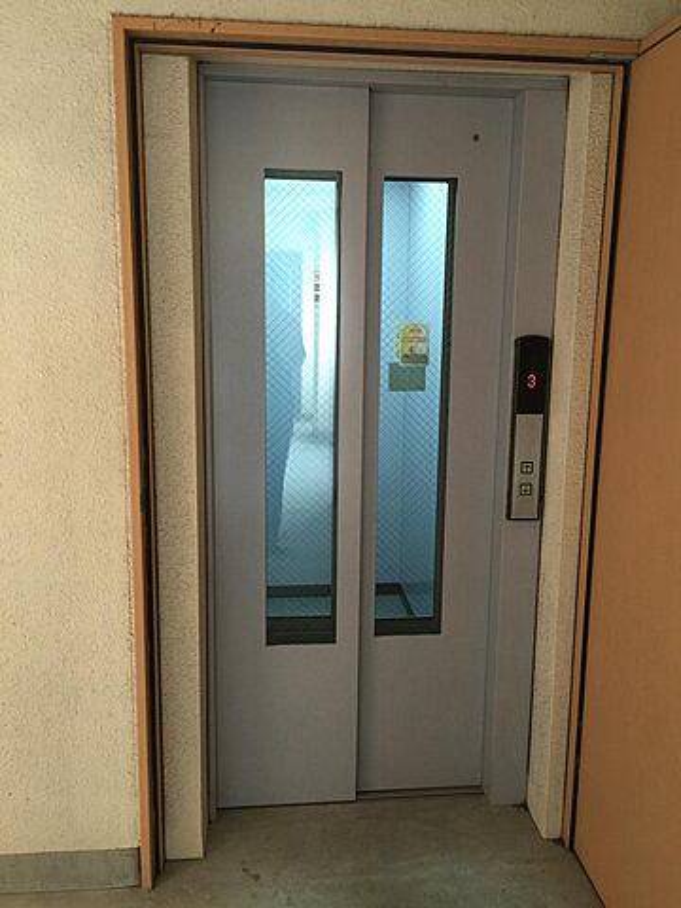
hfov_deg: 48.2
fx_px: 761
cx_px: 340
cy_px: 454
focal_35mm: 29
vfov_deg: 61.7
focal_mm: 4.15
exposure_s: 1/15
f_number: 2.2
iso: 64
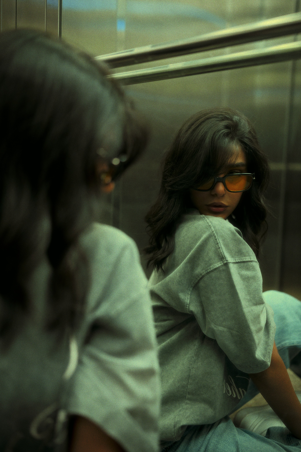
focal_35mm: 35
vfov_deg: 54.4
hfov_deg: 37.9
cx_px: 150
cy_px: 226
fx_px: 439
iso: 500
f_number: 1.4
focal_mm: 35
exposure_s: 1/50
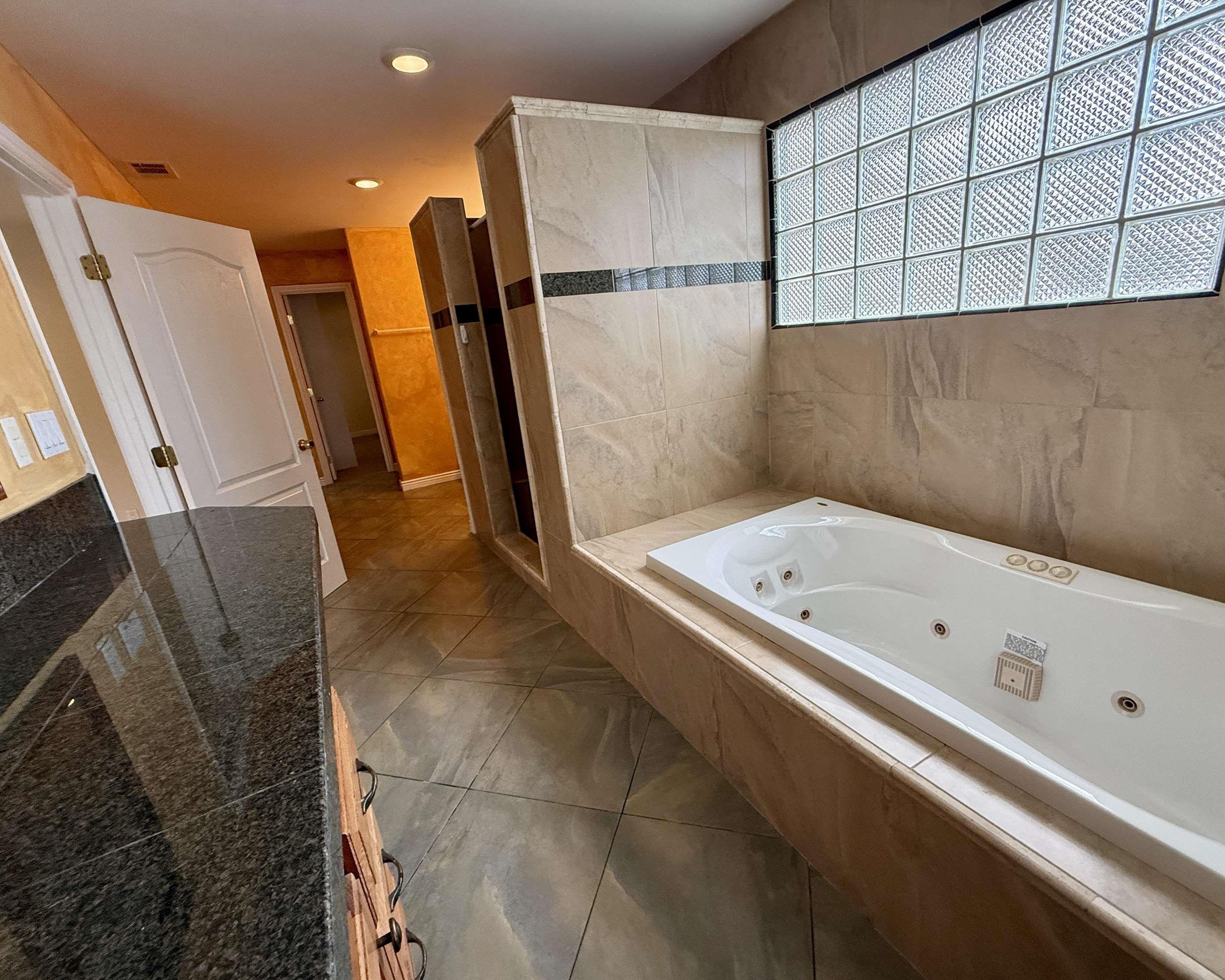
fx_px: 544
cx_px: 618
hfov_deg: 96.8
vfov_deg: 84.0
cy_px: 502
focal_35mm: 15
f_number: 2.2
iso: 250
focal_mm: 2.22
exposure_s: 1/120
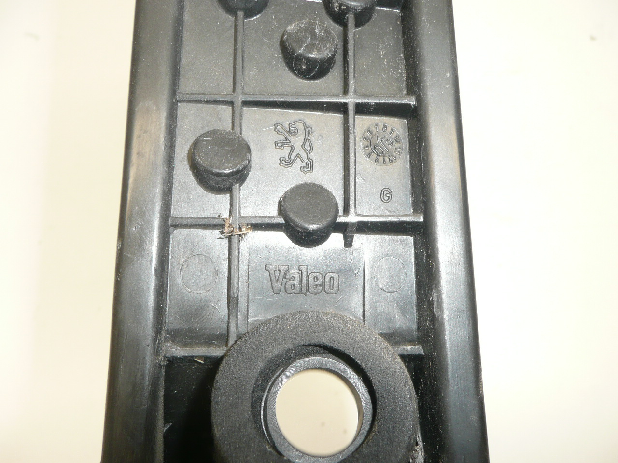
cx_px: 309
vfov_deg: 46.8
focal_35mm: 30
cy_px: 232
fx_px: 536
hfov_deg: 60.0
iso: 100
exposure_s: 1/30
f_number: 3.3
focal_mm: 4.6
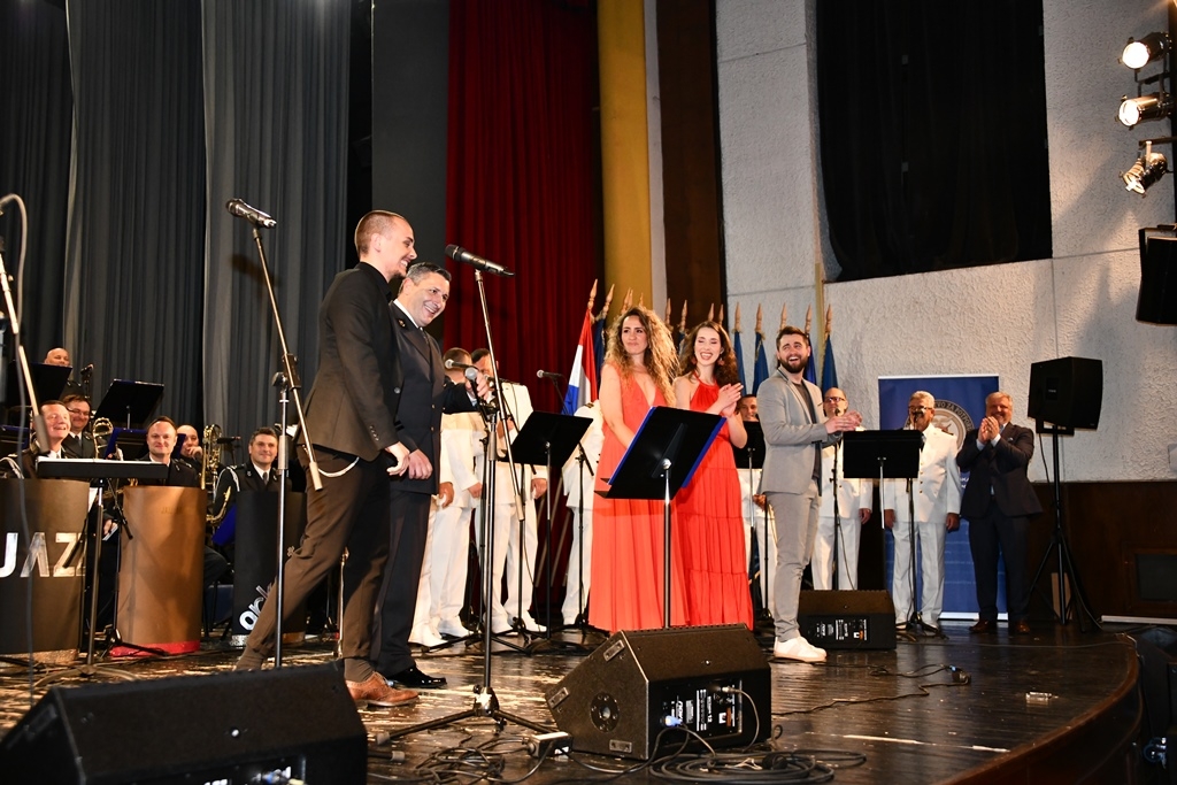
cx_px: 588
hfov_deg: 46.4
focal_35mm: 42
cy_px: 392
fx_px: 1373
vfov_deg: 31.9
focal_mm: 42
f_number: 4
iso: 4000
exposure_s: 1/250
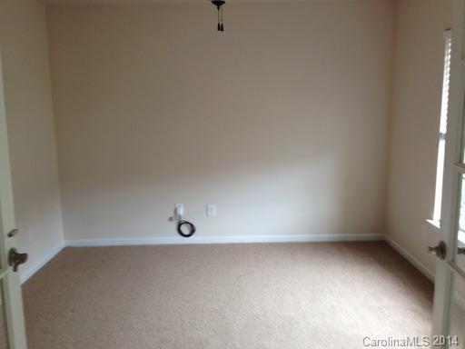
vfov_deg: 42.9
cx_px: 232
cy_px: 174
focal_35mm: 33
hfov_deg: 55.4
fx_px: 443
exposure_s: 1/20
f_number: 2.4
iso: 50
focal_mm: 4.13
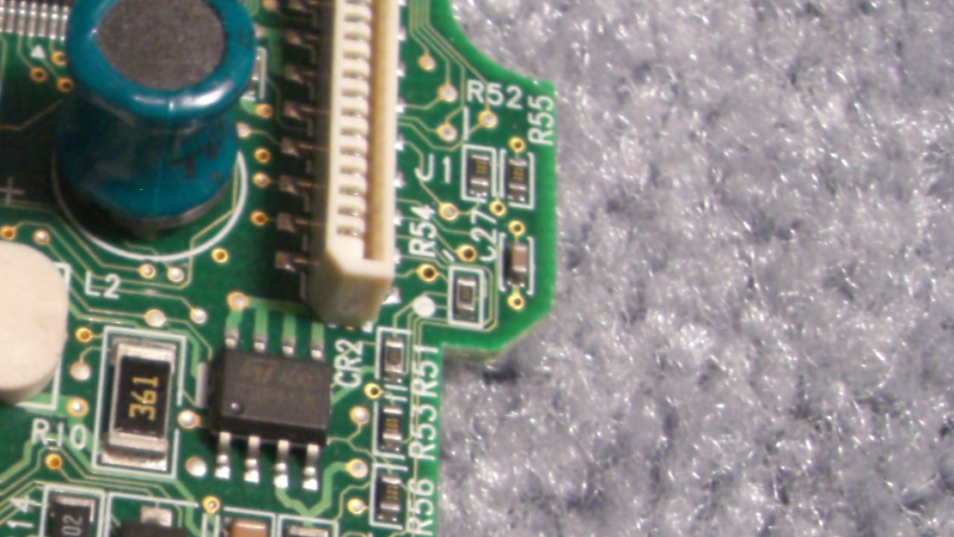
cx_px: -190
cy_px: 410
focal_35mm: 105
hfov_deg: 19.2
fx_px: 2657
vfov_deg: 11.5
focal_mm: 6.2
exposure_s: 1/50
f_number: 2.7
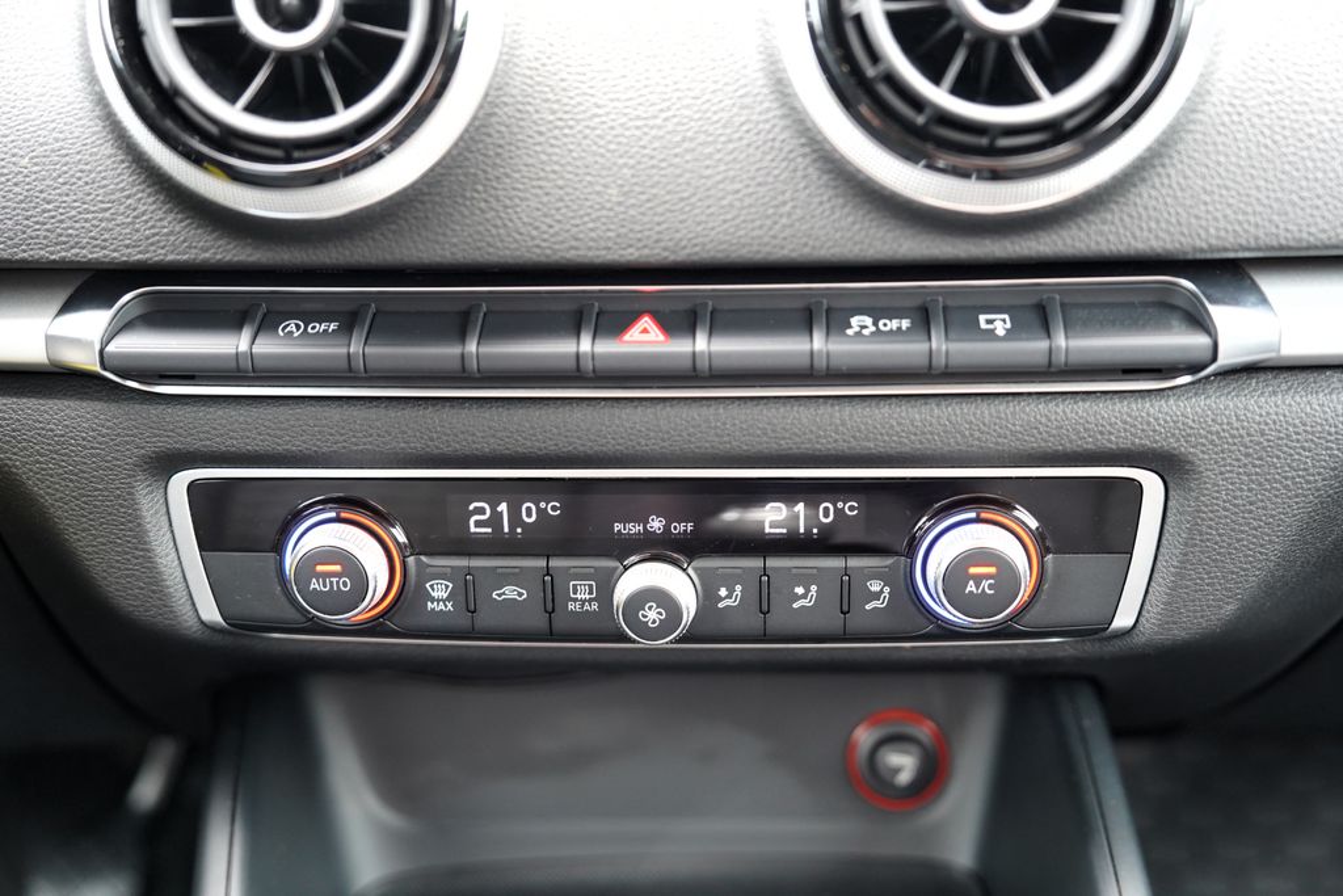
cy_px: 448
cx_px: 672
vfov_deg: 32.6
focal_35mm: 41
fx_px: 1530
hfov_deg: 47.4
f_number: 3.2
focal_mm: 41
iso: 1600
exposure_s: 1/160
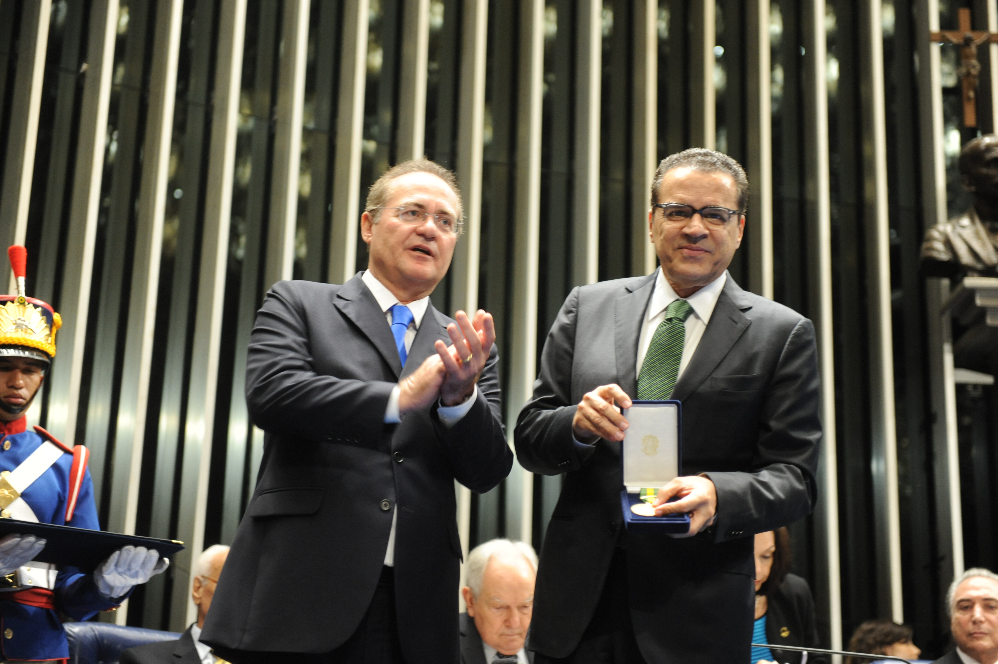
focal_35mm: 70
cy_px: 332
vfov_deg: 19.4
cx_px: 499
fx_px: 1939
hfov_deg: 28.9
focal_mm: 70
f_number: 2.8
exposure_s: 1/80
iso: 2000
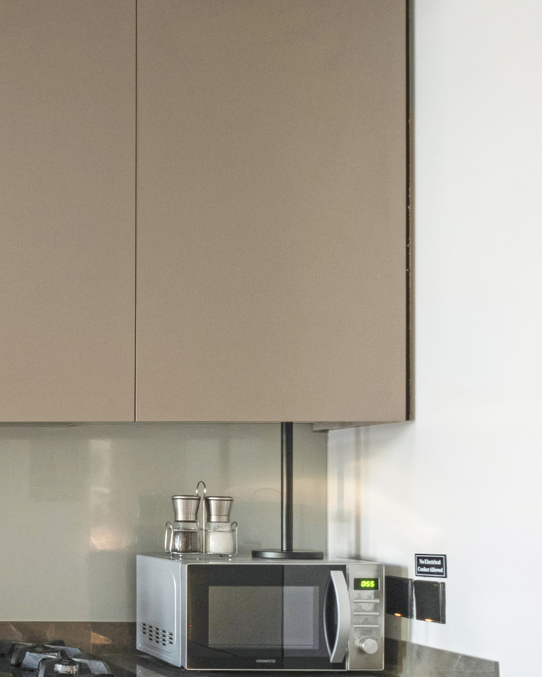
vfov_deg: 37.8
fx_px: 942
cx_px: -268
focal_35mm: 47
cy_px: 559
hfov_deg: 24.8
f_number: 8
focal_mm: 10
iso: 500
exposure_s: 4.5
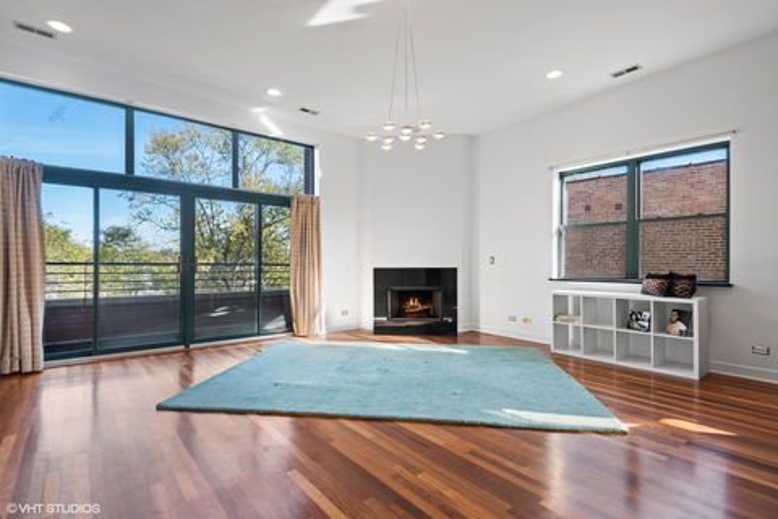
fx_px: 389
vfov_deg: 67.4
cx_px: 389
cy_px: 260
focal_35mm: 18
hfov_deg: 90.0
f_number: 8
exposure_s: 1/25
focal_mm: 18
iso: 200
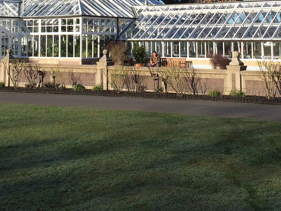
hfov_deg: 26.6
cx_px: 116
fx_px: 593
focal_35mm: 73
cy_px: -19
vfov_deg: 19.4
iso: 32
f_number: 2.2
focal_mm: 4.15
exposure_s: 1/1709
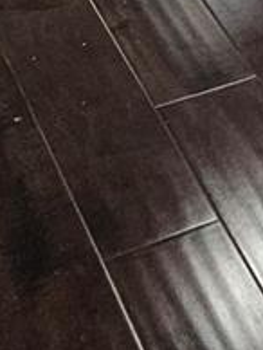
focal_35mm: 142
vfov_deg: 11.8
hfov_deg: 9.6
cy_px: -435
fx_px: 1435
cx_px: 561
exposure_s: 1/120
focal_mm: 5.4
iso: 250
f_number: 1.8
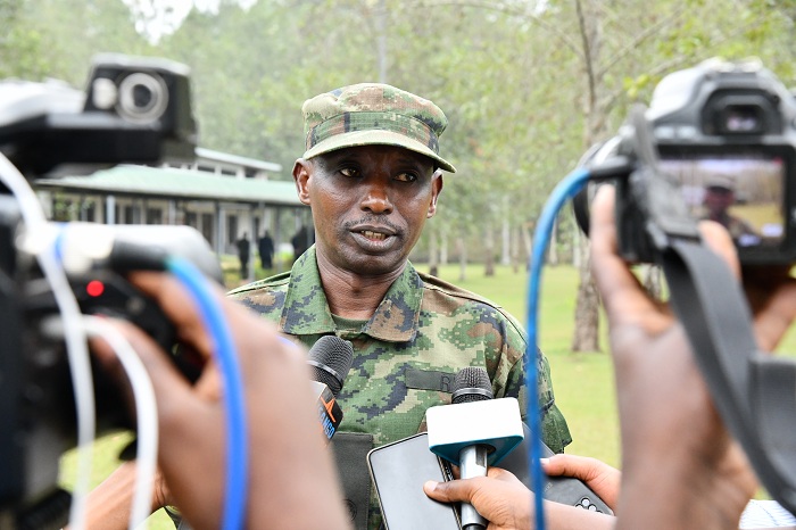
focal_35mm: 75
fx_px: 1657
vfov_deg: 18.2
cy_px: 265
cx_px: 398
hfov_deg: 27.0
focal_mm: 75
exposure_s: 1/250
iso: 4000
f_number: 8
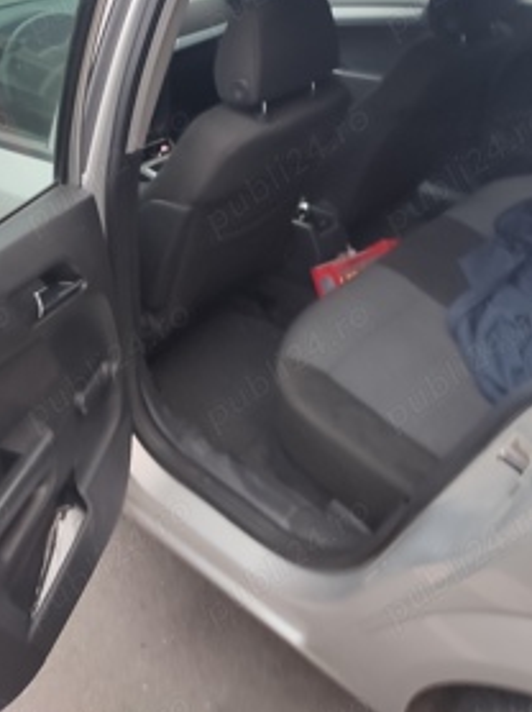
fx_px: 739
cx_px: 197
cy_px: 213
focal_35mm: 36
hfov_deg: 39.3
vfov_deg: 50.1
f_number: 1.9
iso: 193
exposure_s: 1/25
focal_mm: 6.04
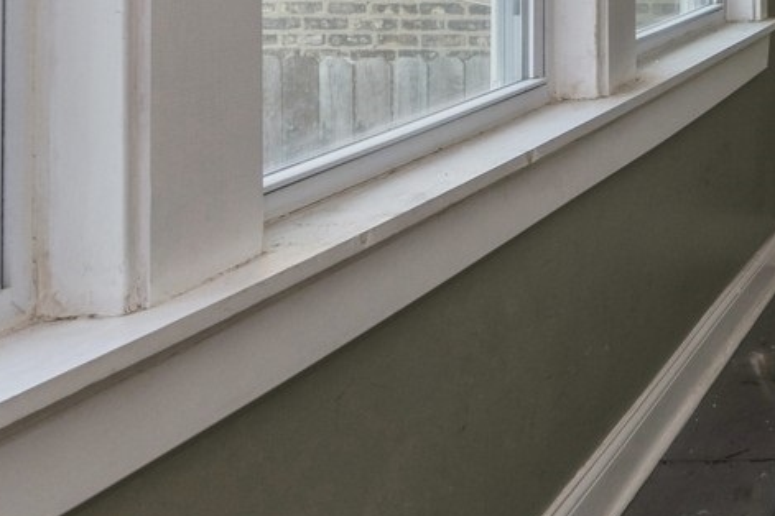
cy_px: -83
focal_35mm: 51
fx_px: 1098
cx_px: 1094
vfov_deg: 24.3
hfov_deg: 28.7
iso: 200
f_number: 11
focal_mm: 15
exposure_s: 1/30
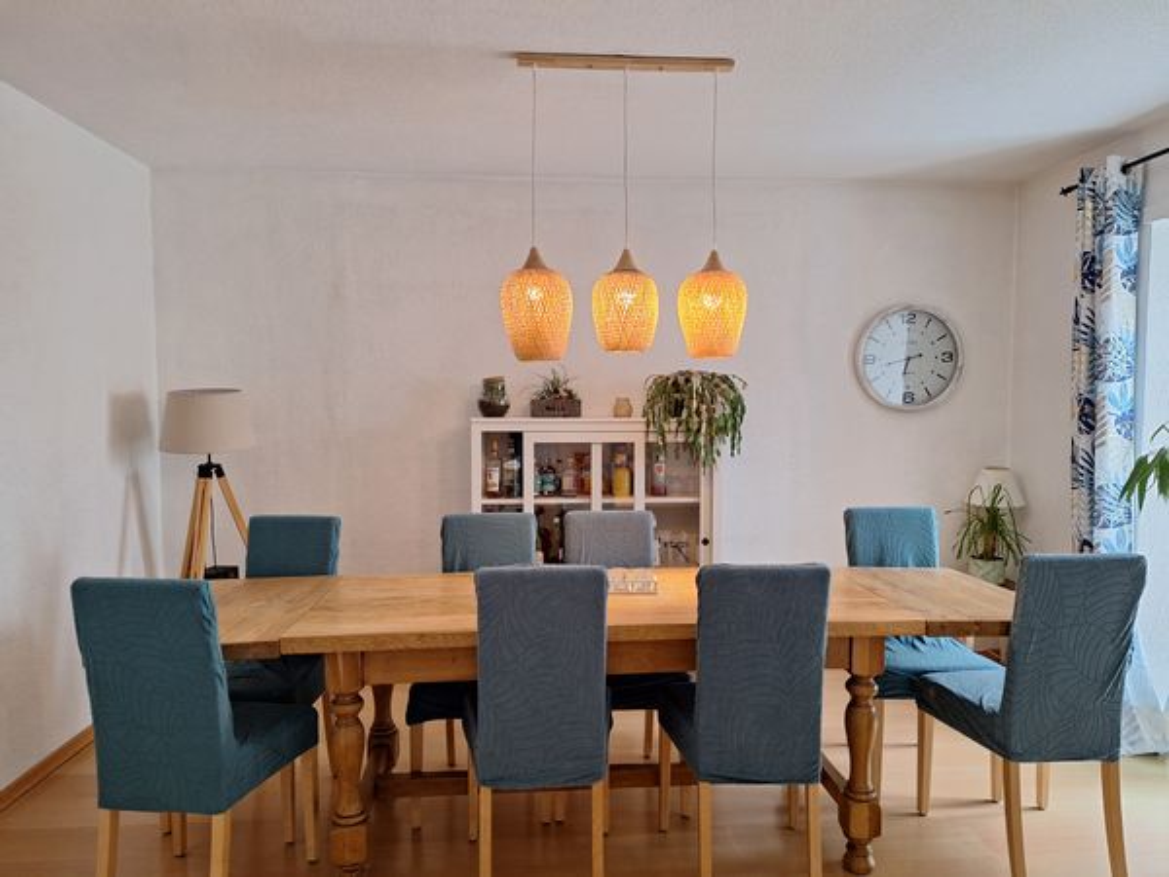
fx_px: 777
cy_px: 438
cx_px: 584
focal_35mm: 23
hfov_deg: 73.9
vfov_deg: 58.9
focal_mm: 5.54
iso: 200
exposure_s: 1/40
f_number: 1.8
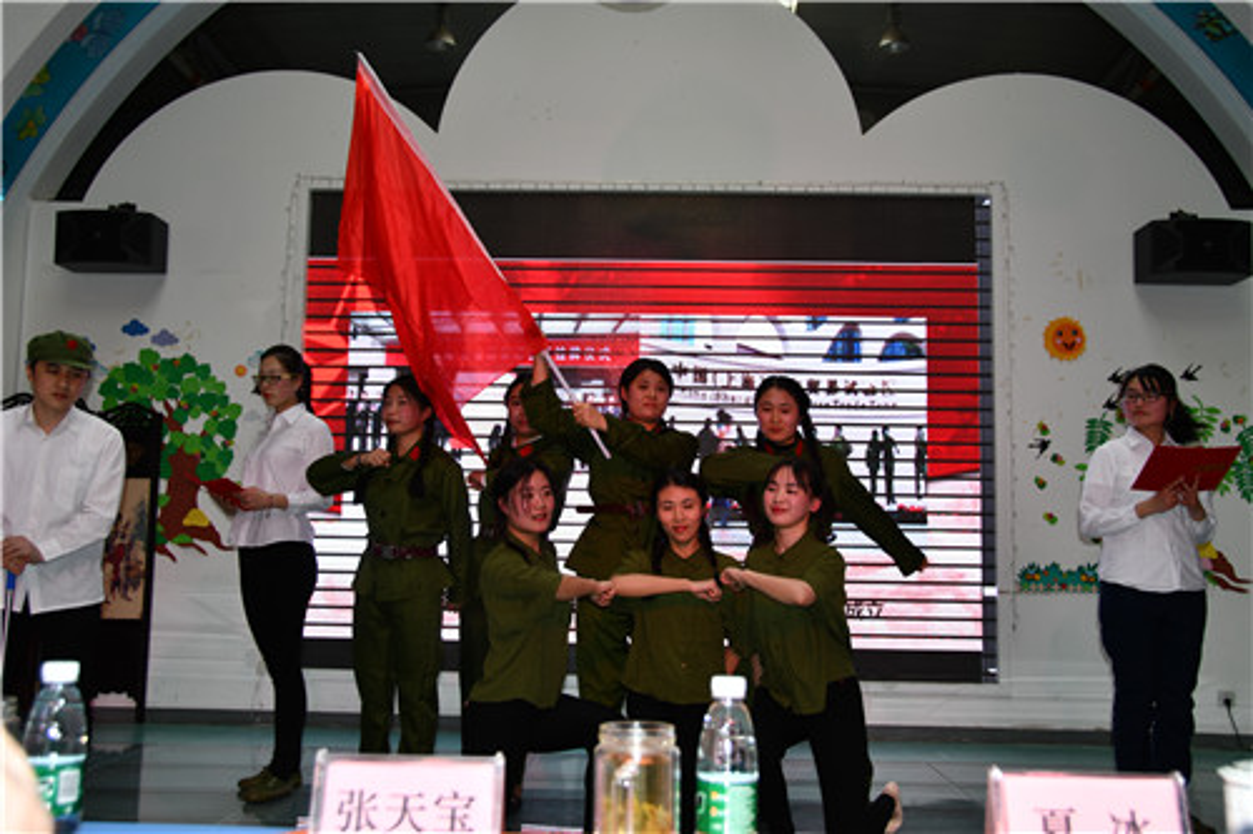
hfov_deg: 53.1
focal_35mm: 36
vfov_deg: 36.8
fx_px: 1253
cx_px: 626
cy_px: 417
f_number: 3.8
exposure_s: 1/160
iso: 200
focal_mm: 24
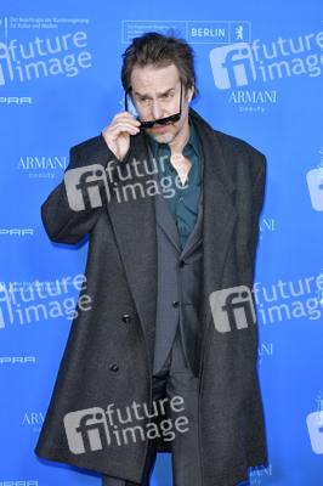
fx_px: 890
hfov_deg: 20.6
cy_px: 243
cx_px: 162
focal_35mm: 66
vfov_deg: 30.5
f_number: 5.6
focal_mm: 66
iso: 2000
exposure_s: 1/250
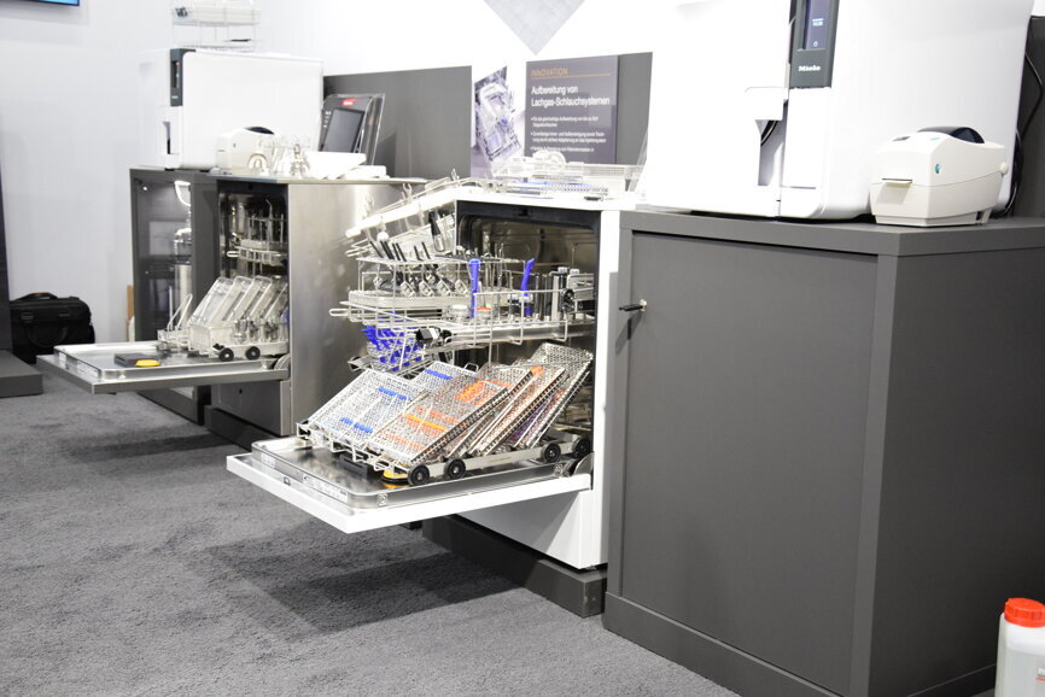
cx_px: 522
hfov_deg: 46.4
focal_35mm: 42
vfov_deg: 31.9
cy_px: 348
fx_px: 1220
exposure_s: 1/100
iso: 2500
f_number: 5
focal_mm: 28
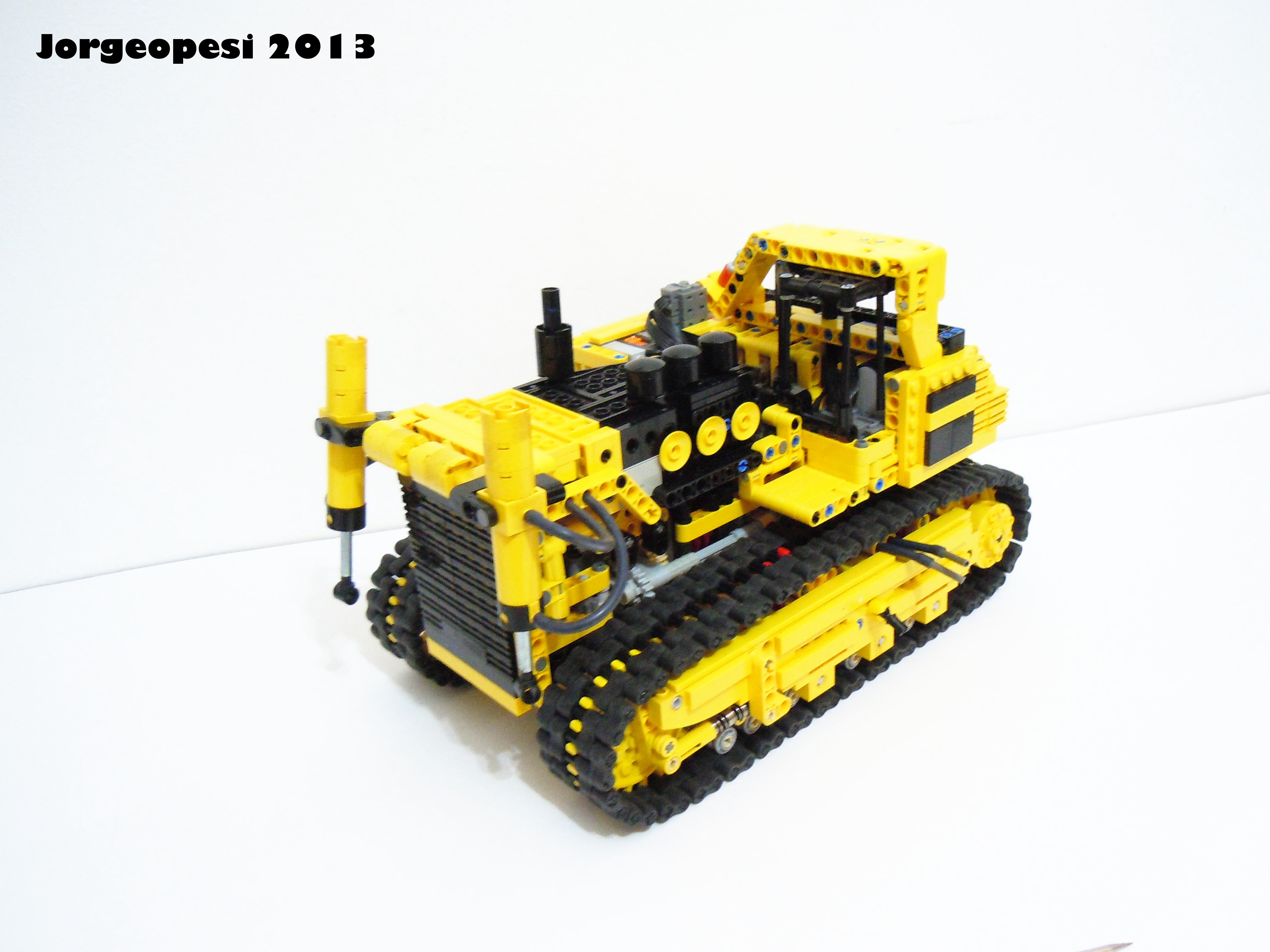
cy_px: 476
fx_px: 1101
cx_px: 635
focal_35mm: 30
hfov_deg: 60.0
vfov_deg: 46.8
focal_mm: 5.4
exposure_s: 1/6
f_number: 3.5
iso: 400
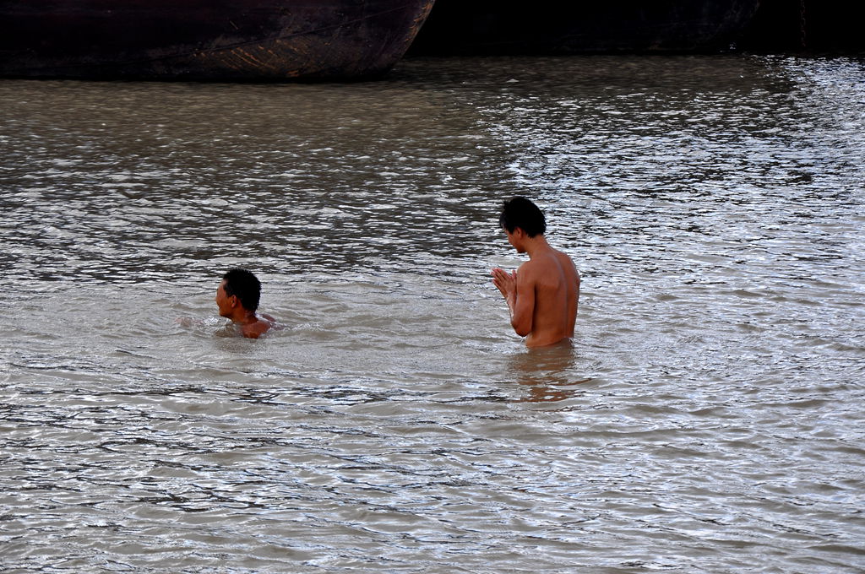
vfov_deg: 9.9
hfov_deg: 14.9
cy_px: 287
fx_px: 3312
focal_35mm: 138
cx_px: 432
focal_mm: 92
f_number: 10
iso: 200
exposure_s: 1/250
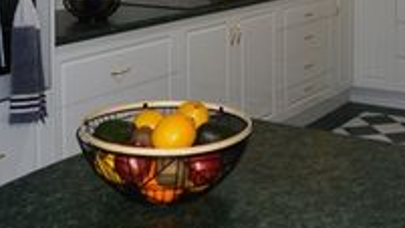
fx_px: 709
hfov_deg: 31.7
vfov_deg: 17.1
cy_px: -72
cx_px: 262
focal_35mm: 66
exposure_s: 1/160
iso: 200
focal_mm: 18
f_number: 3.5
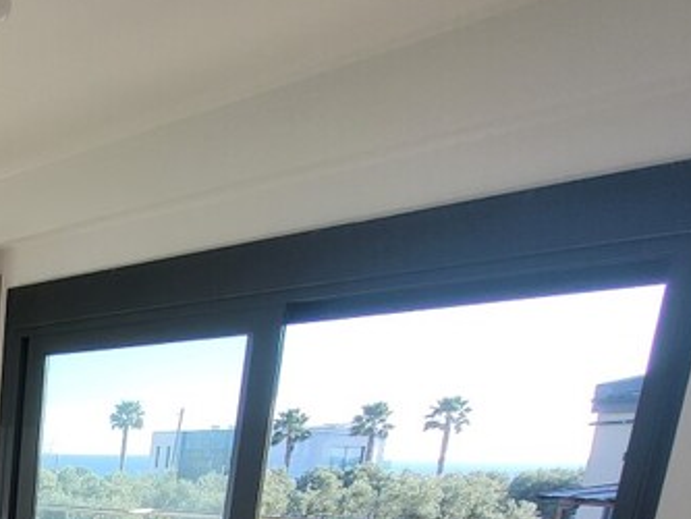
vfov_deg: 29.8
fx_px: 799
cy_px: 650
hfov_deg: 32.5
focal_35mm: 40
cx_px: -245
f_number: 2.2
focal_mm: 1.74
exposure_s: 1/236
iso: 32
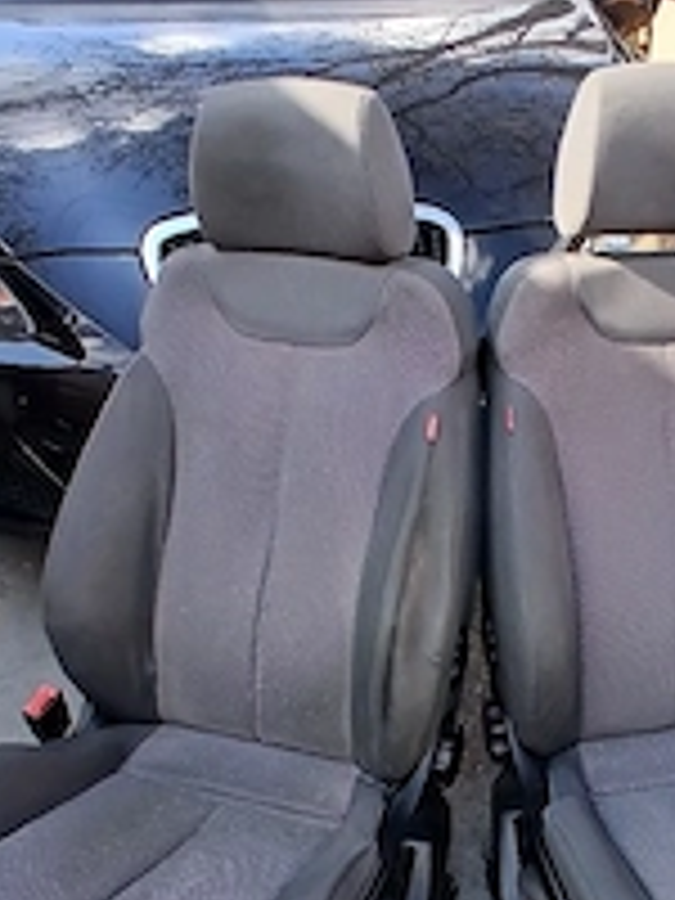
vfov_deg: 53.1
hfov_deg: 40.6
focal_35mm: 34
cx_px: 504
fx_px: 884
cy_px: 590
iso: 50
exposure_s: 1/182
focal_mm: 1.4
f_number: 2.2
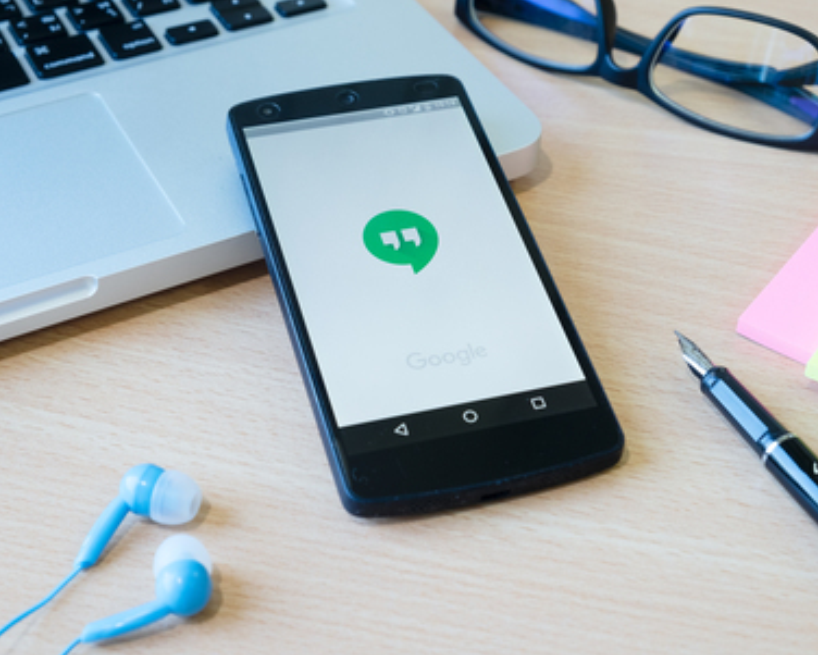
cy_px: 328
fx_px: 1356
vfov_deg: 27.1
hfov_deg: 33.6
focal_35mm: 56
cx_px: 411
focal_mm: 32.9
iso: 400
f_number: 6.4
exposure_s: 1/15
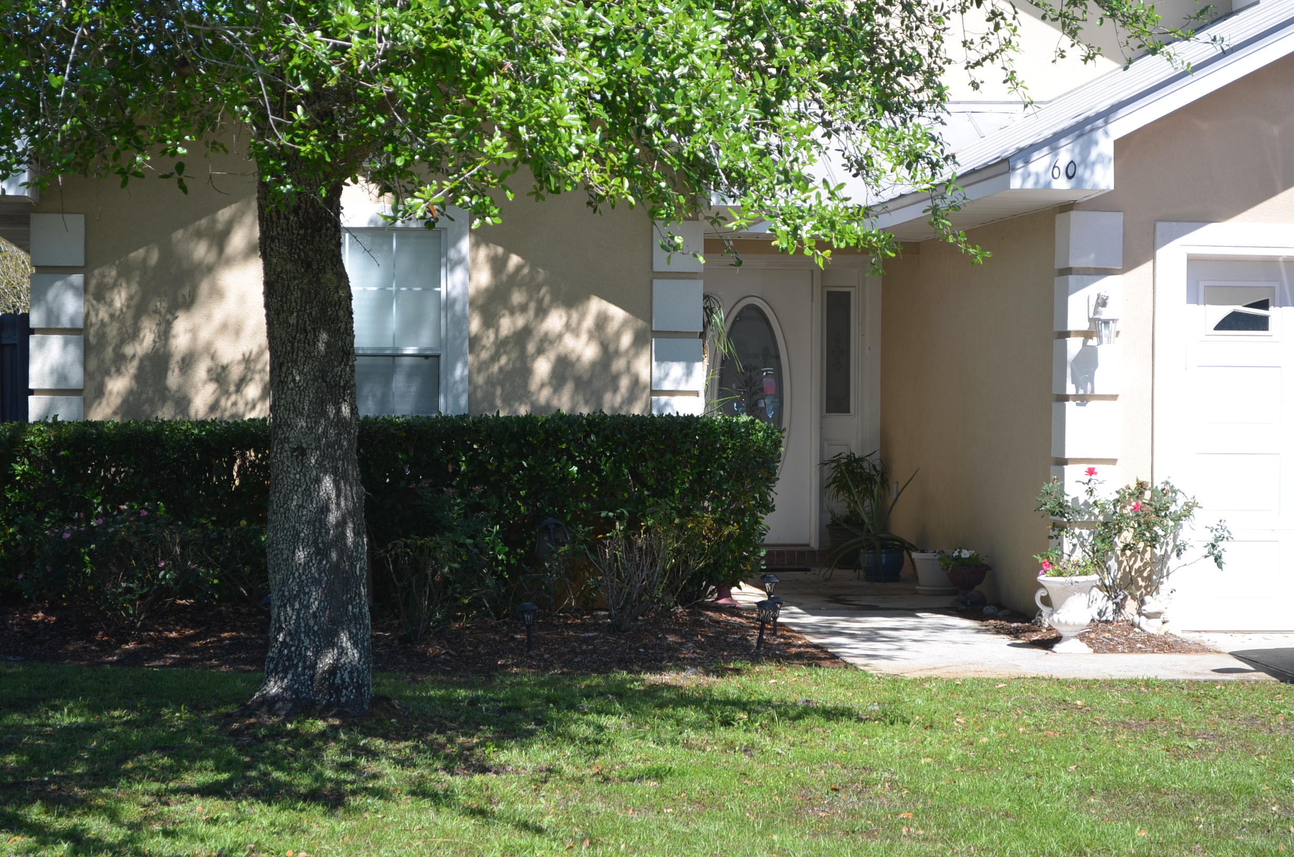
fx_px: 2959
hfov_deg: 24.7
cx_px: 647
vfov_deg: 16.5
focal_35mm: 82
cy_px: 428
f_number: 6.3
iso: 100
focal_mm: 55
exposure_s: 1/160
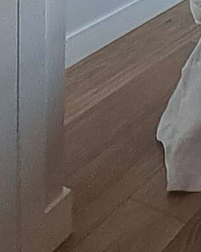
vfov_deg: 17.8
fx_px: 647
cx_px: 284
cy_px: -196
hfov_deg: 16.4
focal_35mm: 87
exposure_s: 1/119
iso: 40
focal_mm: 1.64
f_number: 2.2
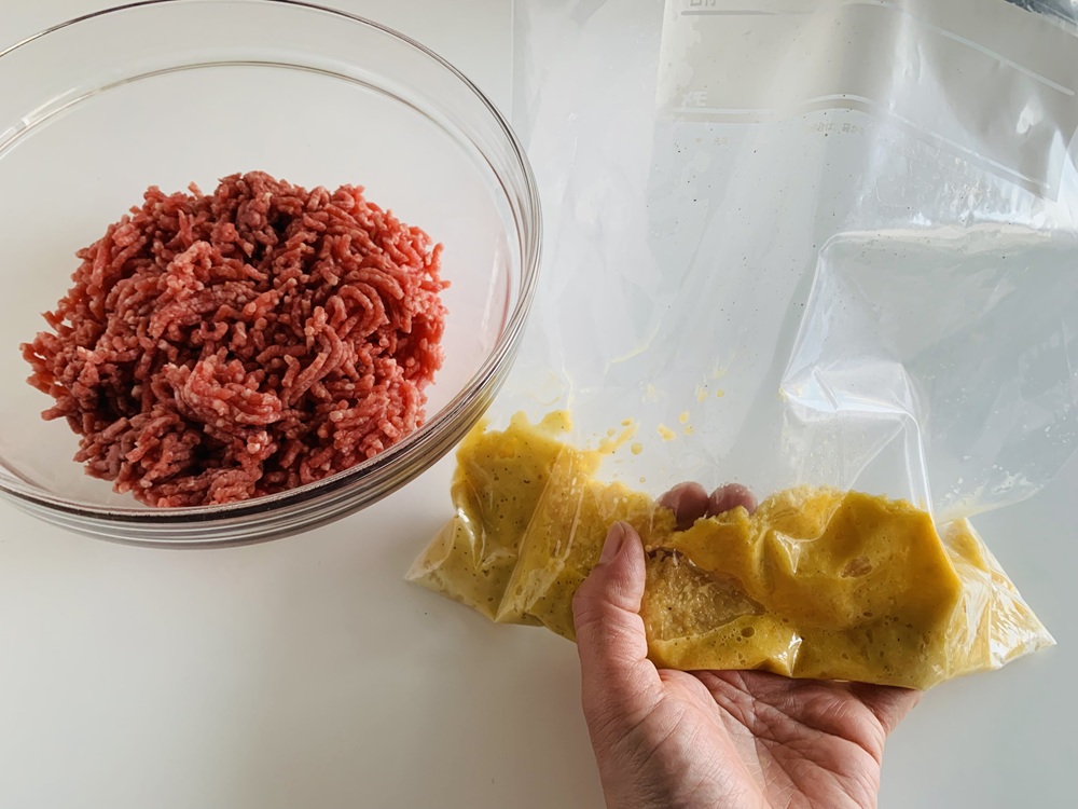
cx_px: 539
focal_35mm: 26
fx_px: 810
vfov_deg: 53.1
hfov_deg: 67.3
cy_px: 404
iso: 100
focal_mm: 4.25
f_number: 1.8
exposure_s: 1/121
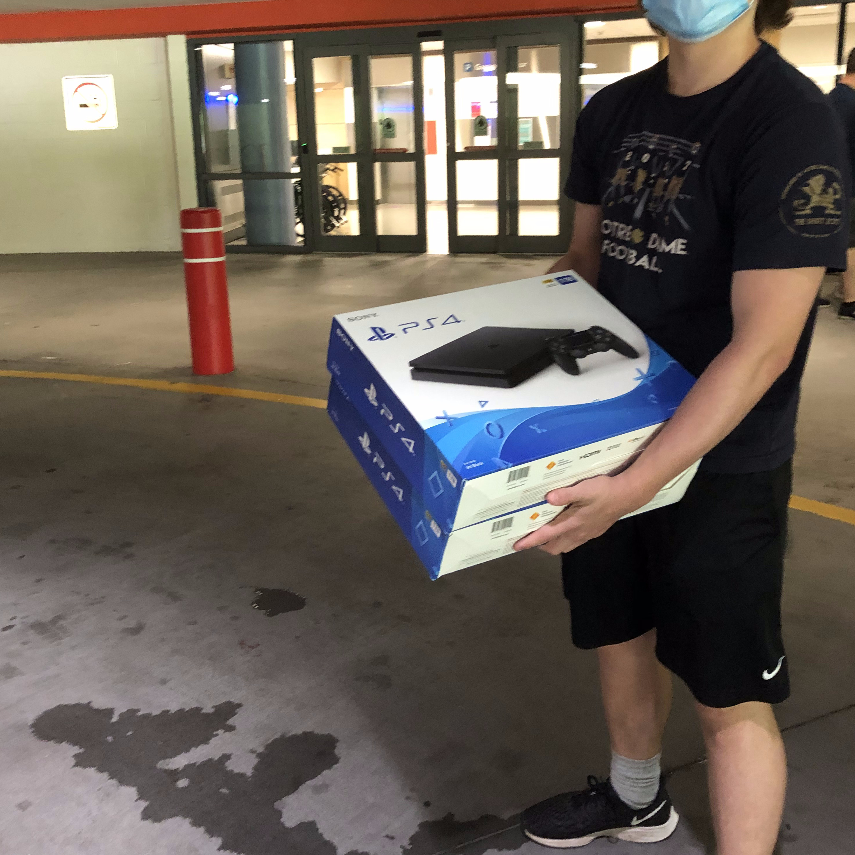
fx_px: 950
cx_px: 426
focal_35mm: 34
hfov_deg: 48.5
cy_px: 359
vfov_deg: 48.3
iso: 100
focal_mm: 4
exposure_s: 1/5
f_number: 1.8
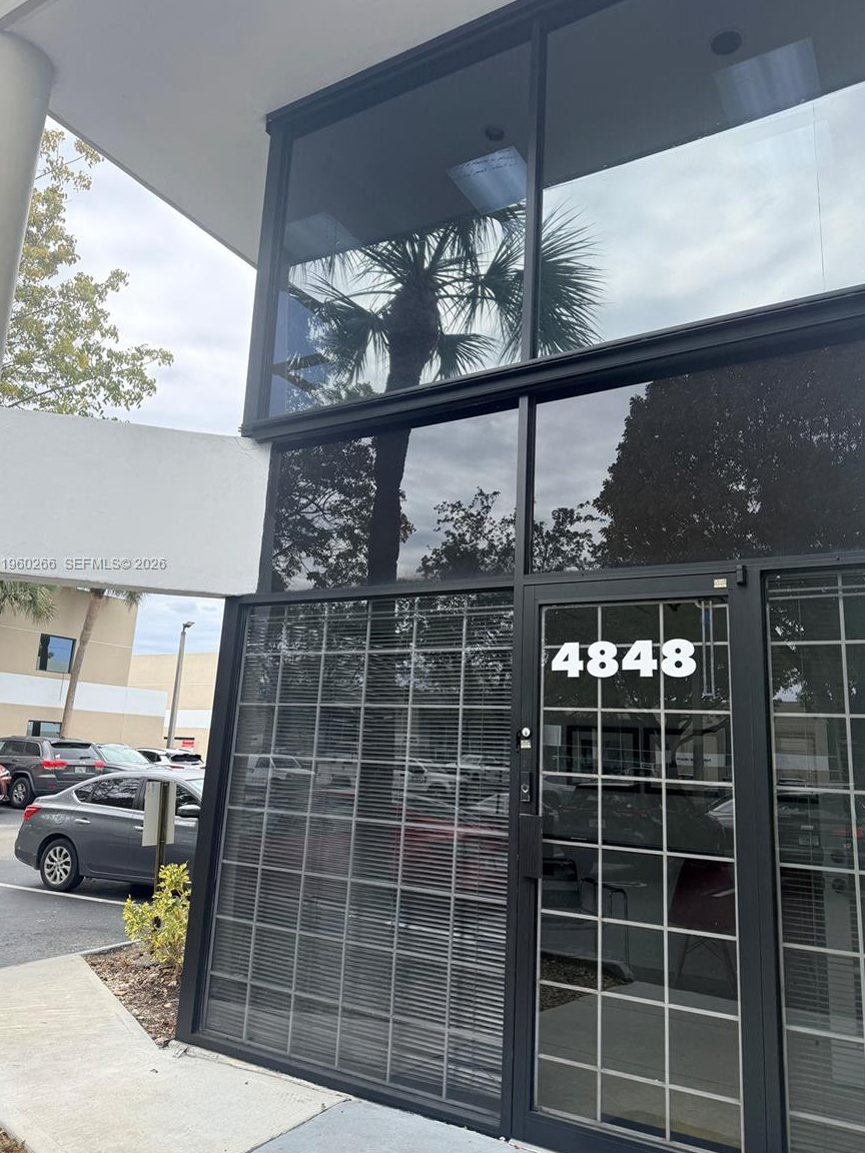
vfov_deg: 69.4
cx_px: 430
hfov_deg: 54.9
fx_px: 833
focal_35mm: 25
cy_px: 564
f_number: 1.78
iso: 100
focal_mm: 6.76
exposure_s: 1/2169
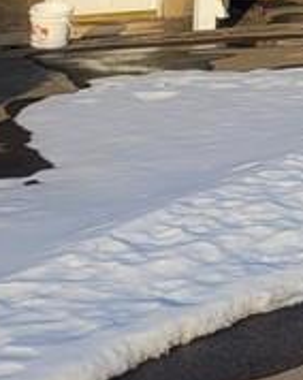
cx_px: 728
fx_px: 1639
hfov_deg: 9.4
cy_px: -352
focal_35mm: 146
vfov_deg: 11.9
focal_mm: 5.4
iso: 40
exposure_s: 1/1946
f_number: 1.8
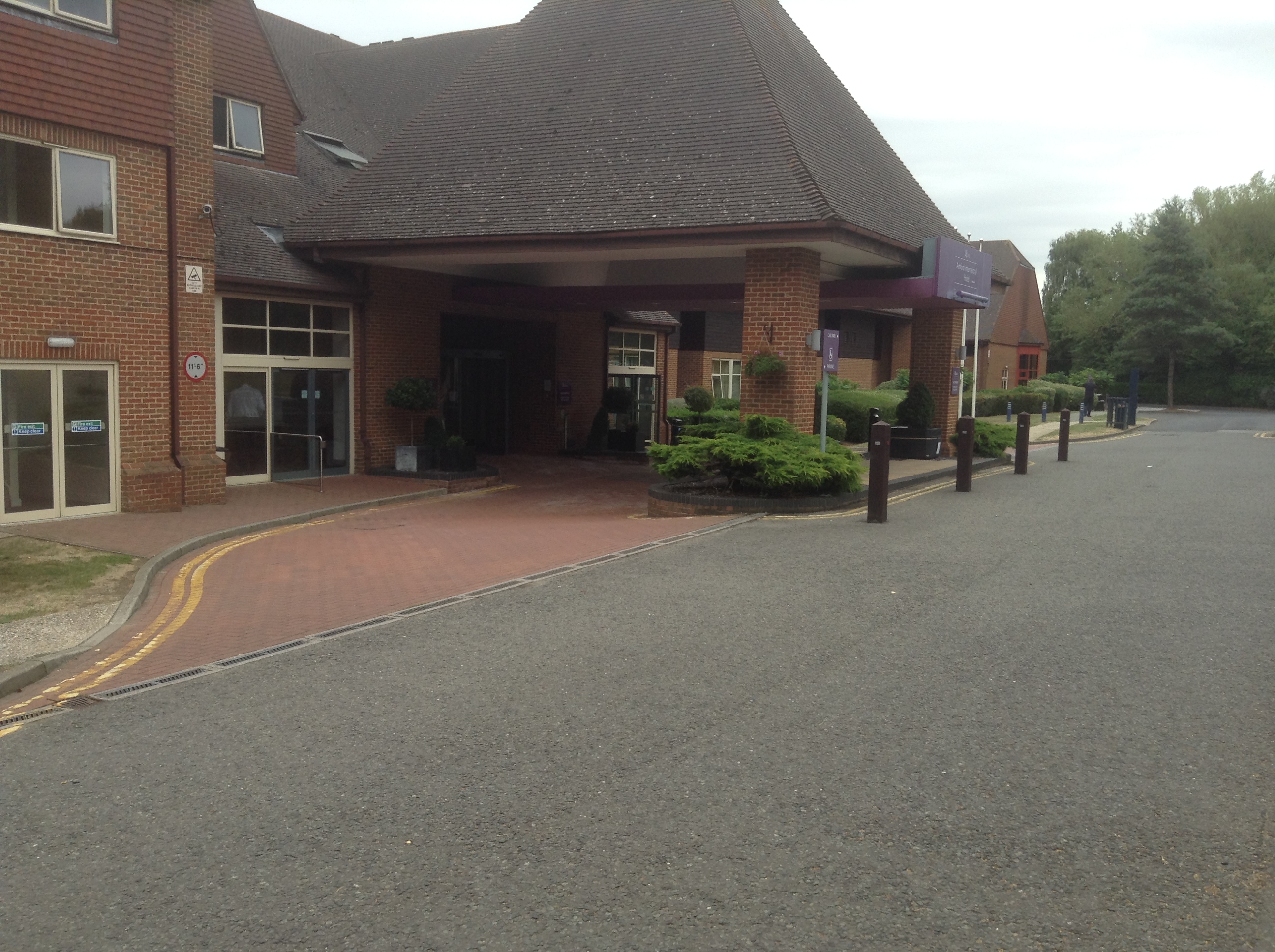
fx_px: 1214
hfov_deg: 55.4
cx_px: 638
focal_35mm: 33
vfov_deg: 42.8
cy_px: 476
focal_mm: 3.3
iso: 25
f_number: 2.4
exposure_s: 1/170
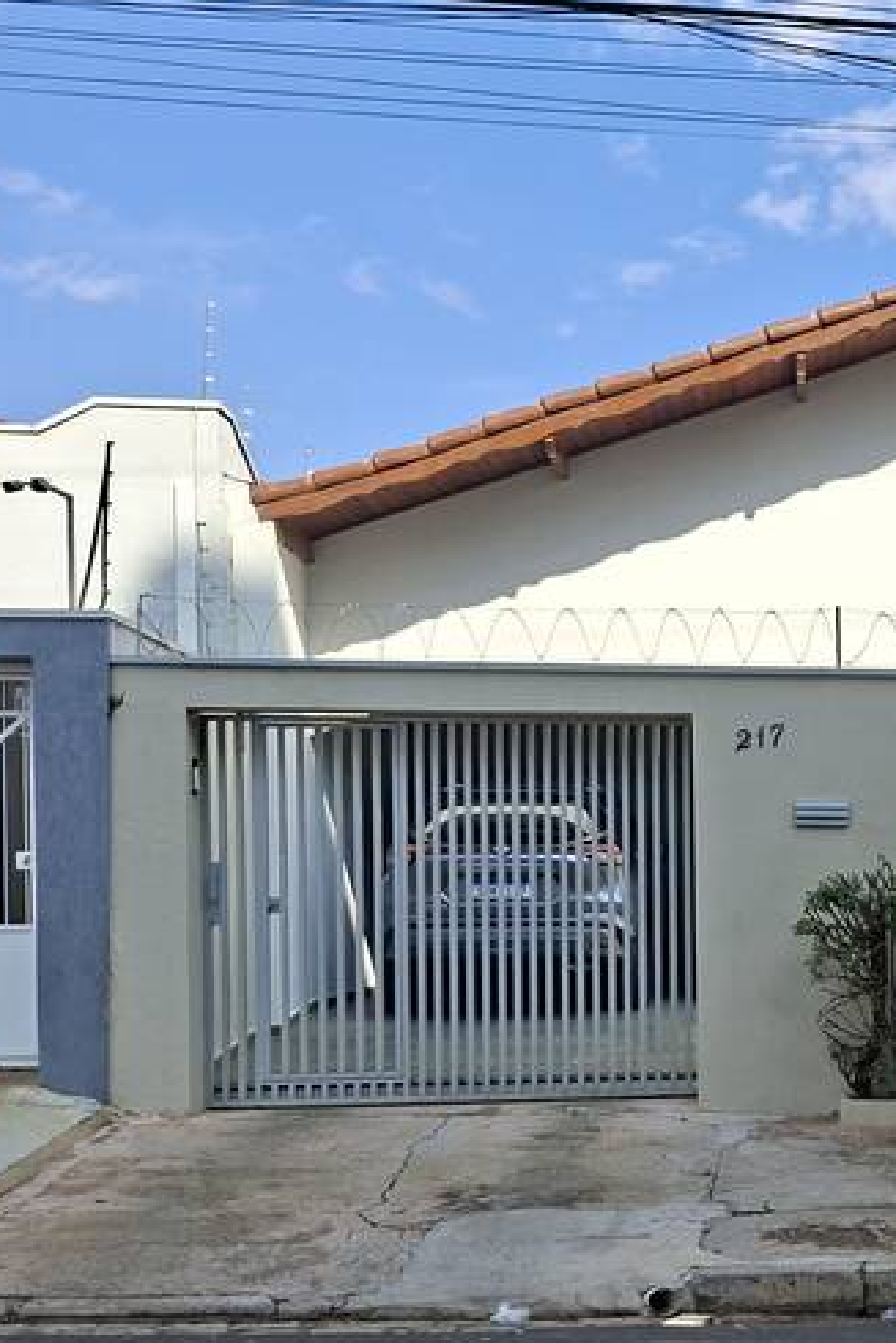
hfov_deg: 24.6
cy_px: 888
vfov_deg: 39.2
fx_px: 1865
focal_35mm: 50
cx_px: 1060
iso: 50
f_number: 1.8
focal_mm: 5.54
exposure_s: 1/1980
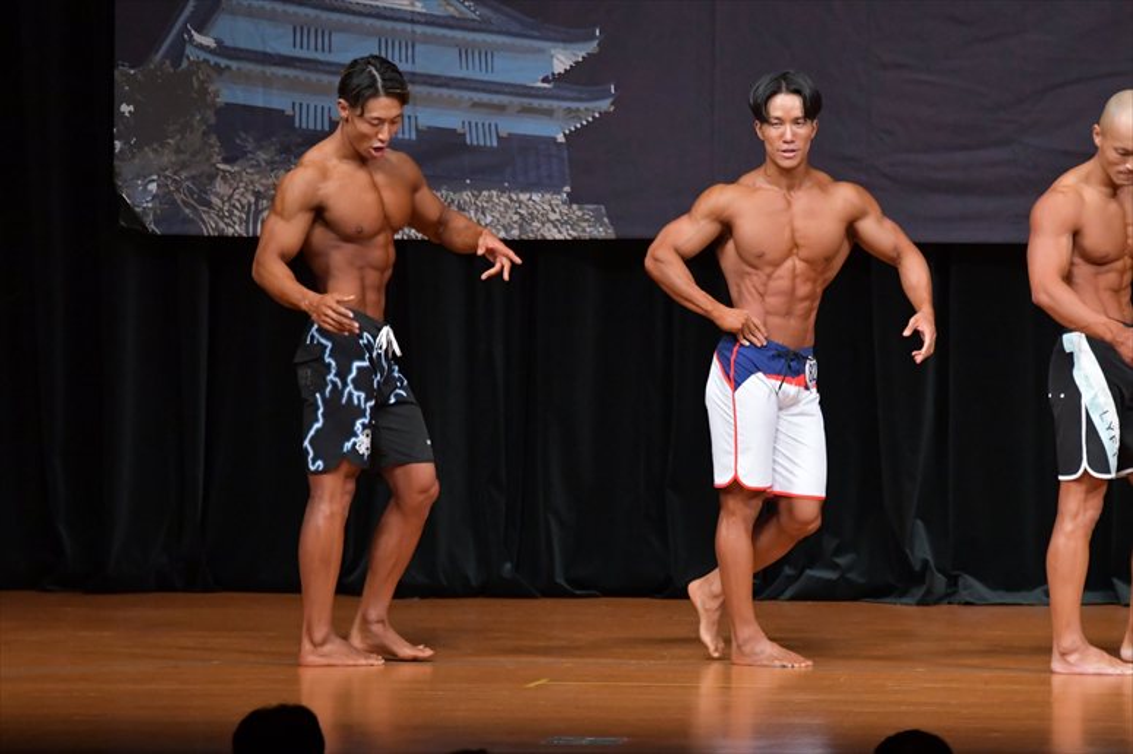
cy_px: 377
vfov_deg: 5.1
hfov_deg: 7.6
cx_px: 566
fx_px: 8493
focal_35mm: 270
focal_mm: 180
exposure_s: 1/400
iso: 5000
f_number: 5.6
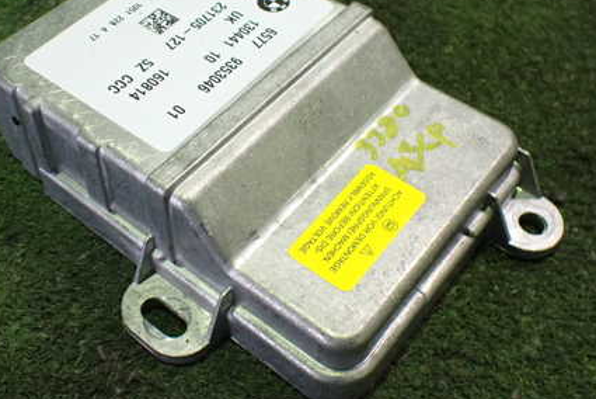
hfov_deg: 44.3
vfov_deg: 30.5
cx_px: 247
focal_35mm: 44
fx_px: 729
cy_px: 160
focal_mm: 5.4
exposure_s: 1/60
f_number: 2.3
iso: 800
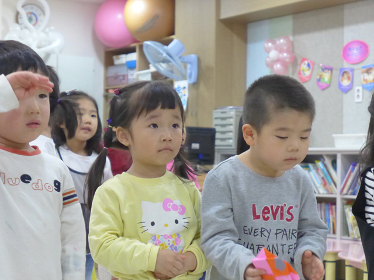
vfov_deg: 16.4
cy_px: 140
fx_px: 972
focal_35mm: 90
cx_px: 187
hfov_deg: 21.8
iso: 1600
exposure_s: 1/400
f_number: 2.3
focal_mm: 17.7
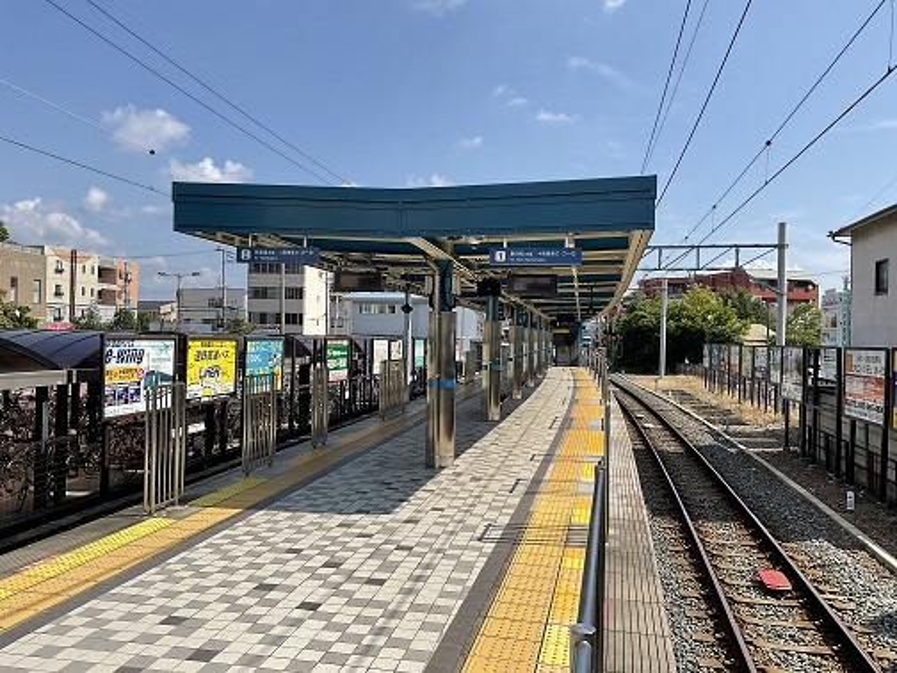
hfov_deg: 61.7
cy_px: 336
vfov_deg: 48.2
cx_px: 448
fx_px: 751
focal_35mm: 29
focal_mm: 3
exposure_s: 1/1786
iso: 16
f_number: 1.8
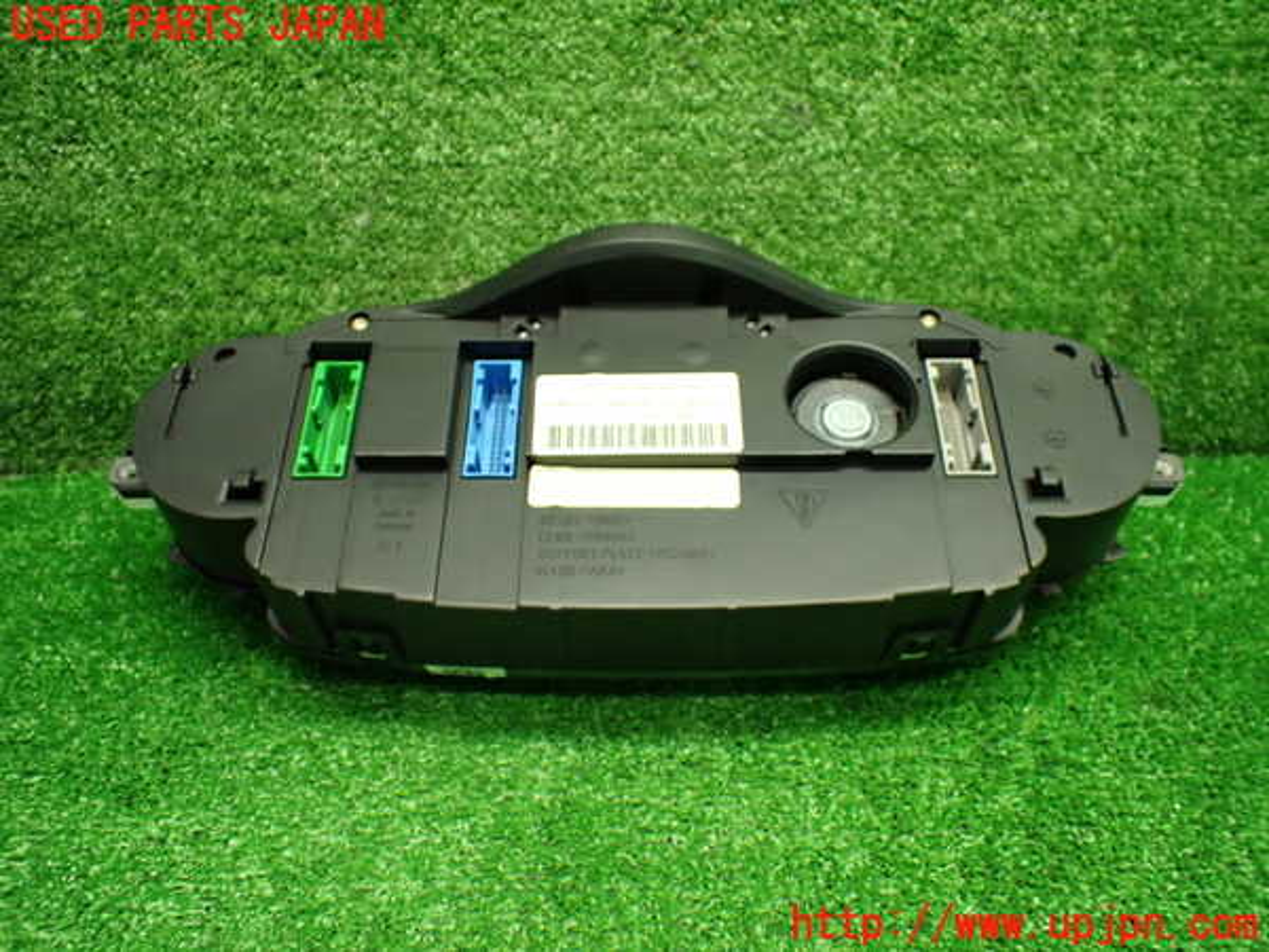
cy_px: 476
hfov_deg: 60.0
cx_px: 634
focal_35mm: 30
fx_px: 1100
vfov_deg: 46.8
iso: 800
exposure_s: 1/100
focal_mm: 5.4
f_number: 2.3
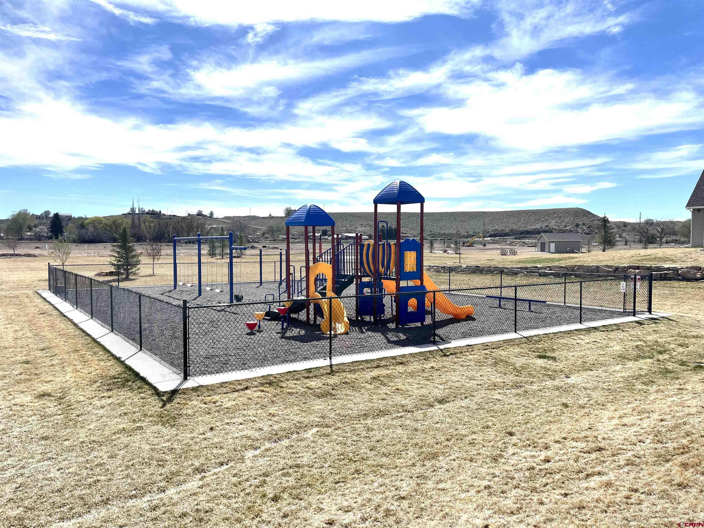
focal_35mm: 26
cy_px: 264
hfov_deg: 67.3
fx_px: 529
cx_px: 352
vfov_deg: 53.1
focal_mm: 5.1
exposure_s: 1/7874
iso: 50
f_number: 1.6
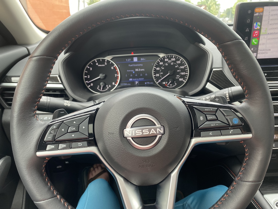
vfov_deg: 53.1
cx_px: 139
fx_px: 209
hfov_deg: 67.3
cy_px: 104
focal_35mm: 26
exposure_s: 1/121
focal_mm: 4.25
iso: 80
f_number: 1.8
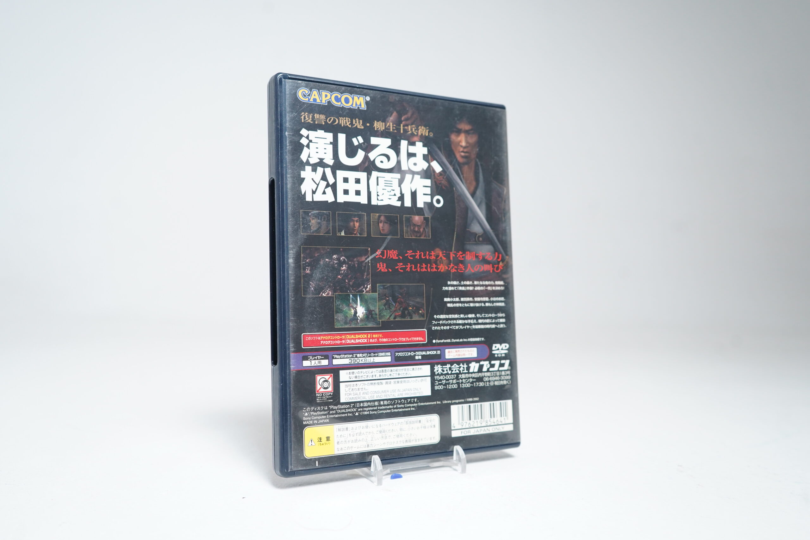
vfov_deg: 45.0
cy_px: 270
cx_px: 405
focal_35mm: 29
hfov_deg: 63.7
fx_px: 652
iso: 1250
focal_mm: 29
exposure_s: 1/30
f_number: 5
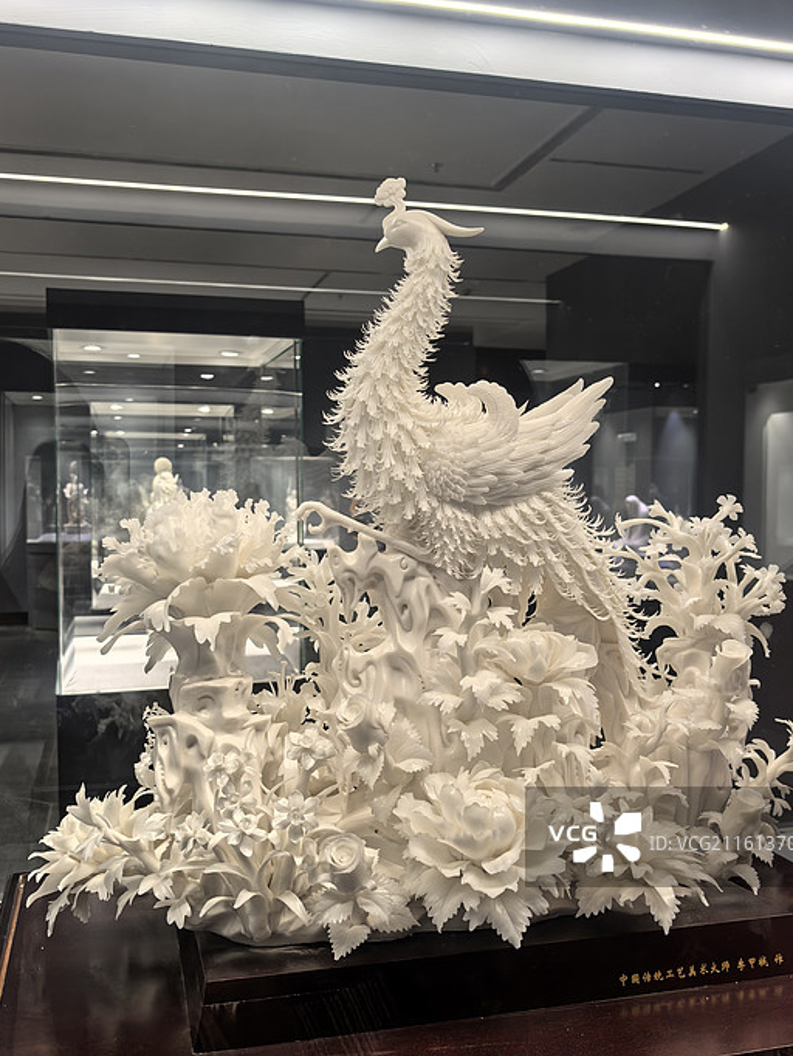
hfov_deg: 41.8
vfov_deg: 53.9
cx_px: 406
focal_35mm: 34
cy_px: 547
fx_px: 1038
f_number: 2
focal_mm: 6.98
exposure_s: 1/100
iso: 100
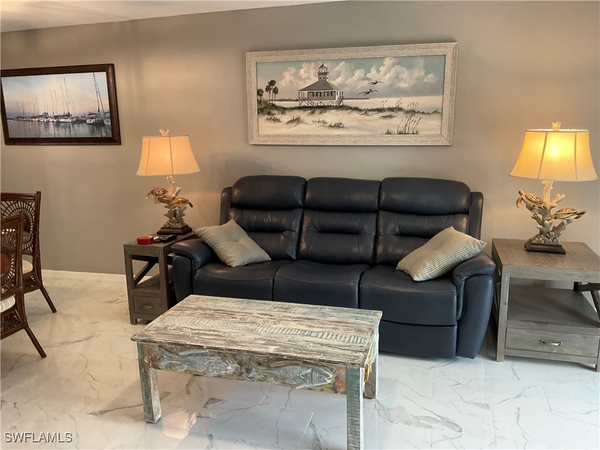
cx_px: 300
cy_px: 225
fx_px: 503
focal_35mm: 29
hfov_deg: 61.7
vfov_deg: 48.2
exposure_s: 1/60
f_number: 1.8
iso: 100
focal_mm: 3
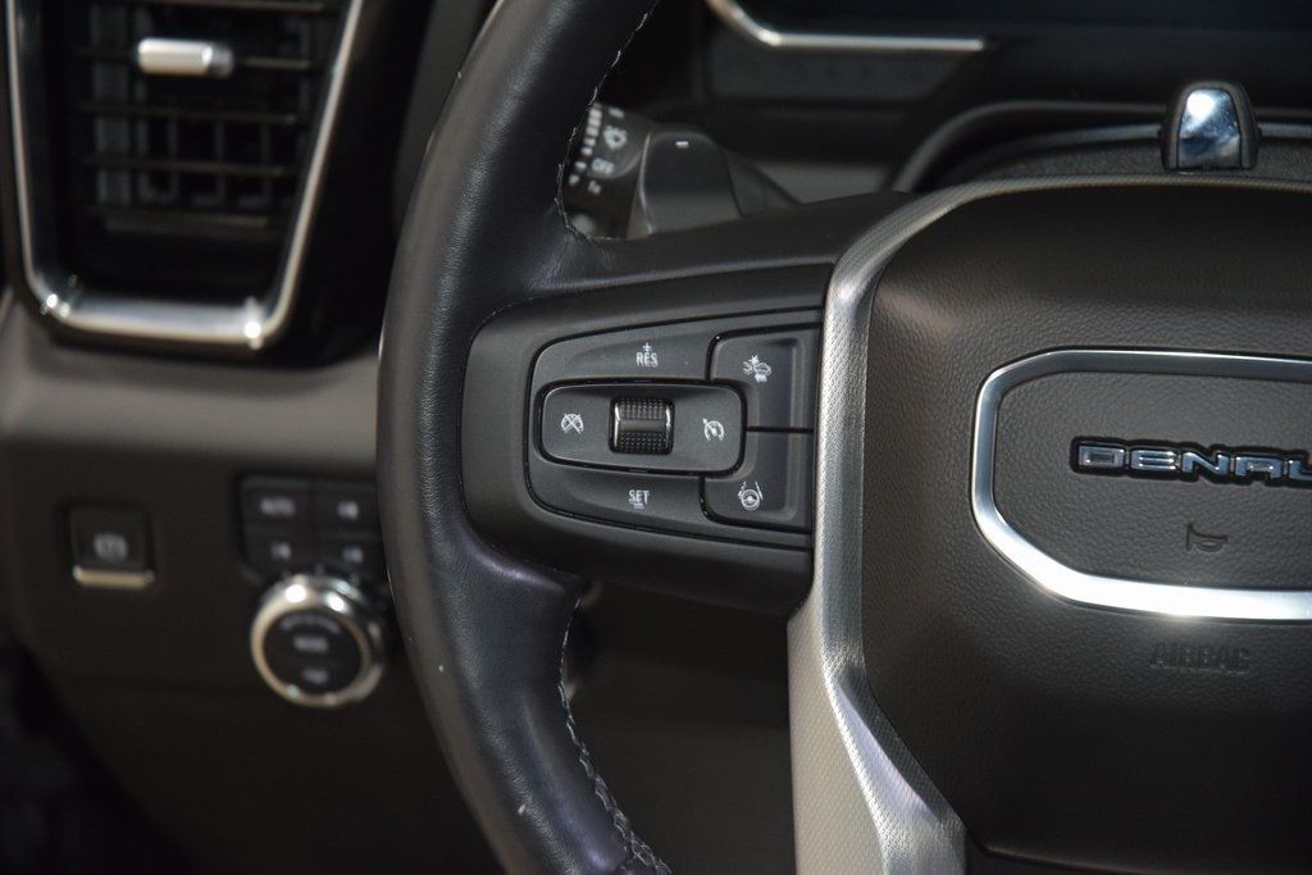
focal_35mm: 105
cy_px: 438
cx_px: 656
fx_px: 3827
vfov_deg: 13.0
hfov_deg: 19.5
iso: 2000
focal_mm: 70
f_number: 4.5
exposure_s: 1/50
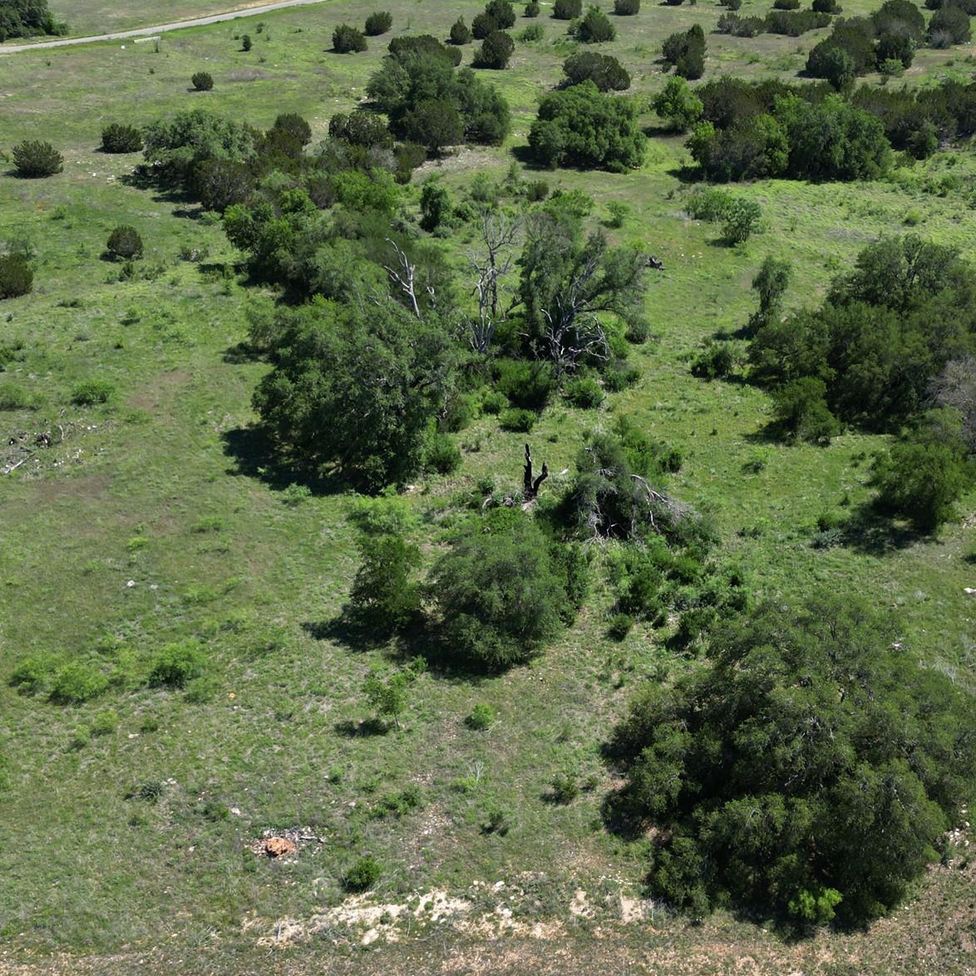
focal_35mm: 37
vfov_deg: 44.8
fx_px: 1180
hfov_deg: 44.8
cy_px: 571
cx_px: 565
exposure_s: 1/2000
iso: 110
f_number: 1.7
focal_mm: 6.72
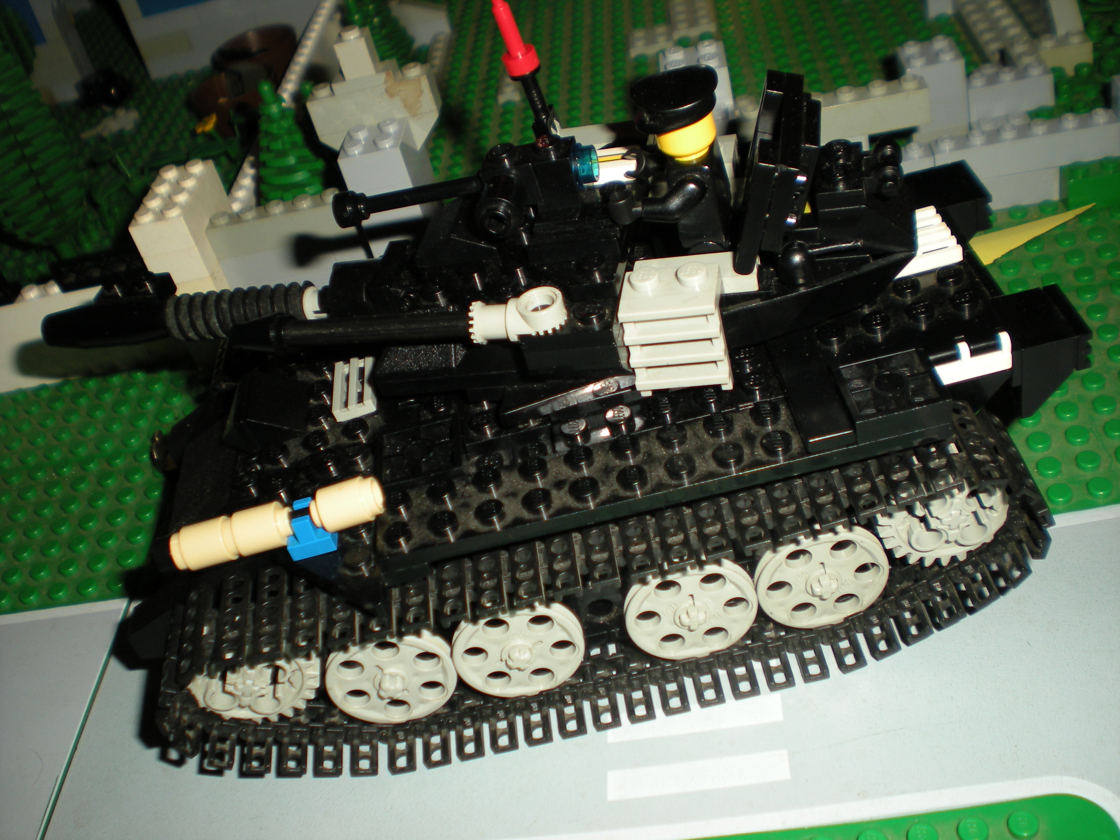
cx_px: 560
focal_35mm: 38
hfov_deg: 49.0
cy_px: 420
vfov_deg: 37.7
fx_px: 1229
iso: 64
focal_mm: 6.3
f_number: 3.1
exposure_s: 1/60
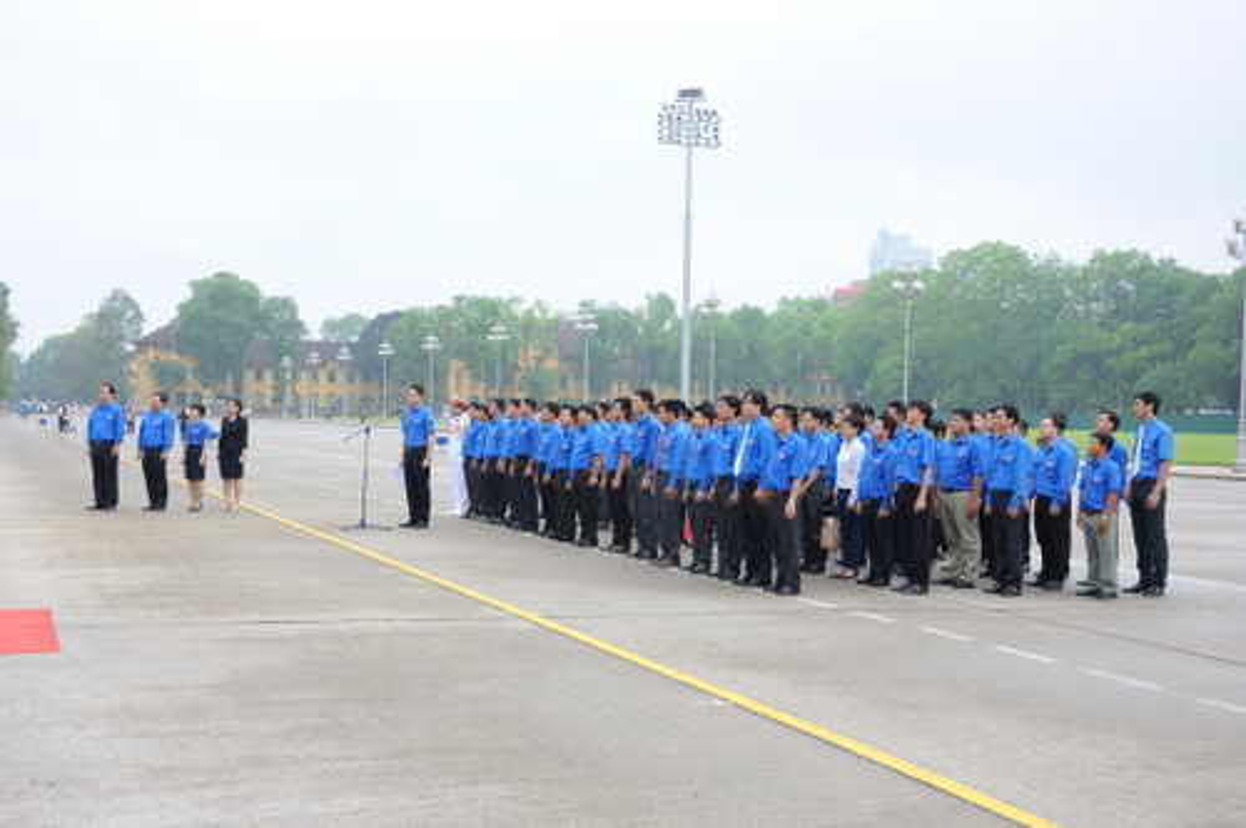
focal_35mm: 42
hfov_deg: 46.5
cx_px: 623
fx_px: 1452
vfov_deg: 31.8
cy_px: 414
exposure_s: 1/125
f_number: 6.3
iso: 200
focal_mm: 28
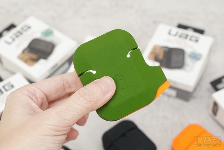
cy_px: 75
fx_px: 383
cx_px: 112
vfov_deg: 22.1
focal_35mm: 62
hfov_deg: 32.6
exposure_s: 1/125
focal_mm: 41
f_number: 7.1
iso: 3200
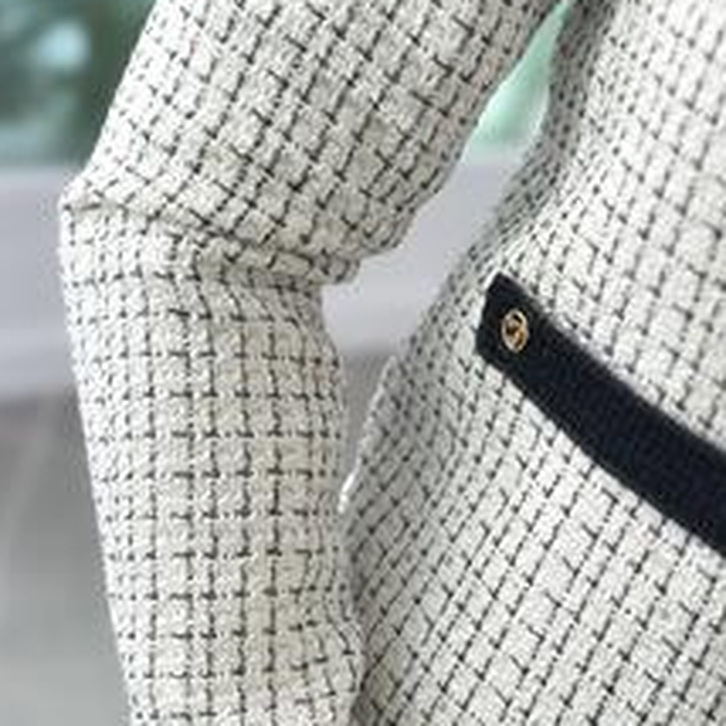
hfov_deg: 21.1
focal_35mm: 82
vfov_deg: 20.9
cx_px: 400
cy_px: 595
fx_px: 1946
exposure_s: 1/237
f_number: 1.78
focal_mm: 6.86
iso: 80
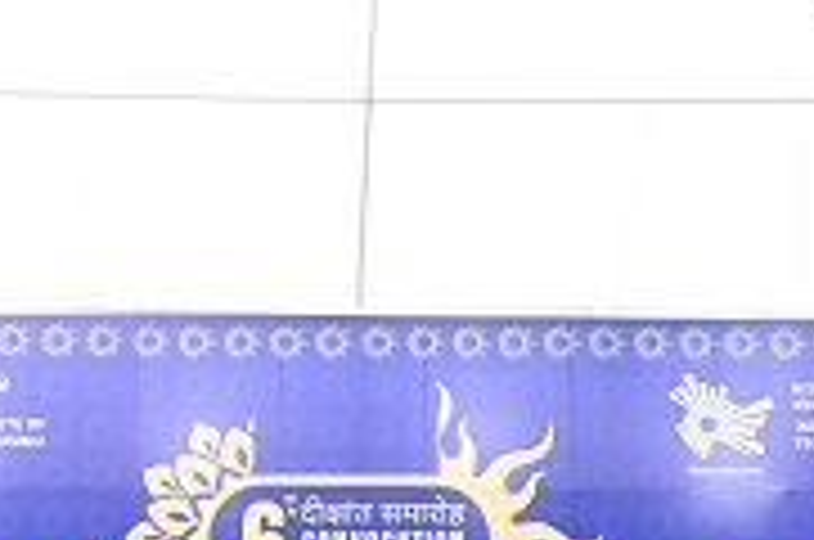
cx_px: 315
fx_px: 1625
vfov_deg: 18.5
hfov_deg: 28.0
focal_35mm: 72
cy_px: 490
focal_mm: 26
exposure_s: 1/200
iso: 2000
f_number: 5.6
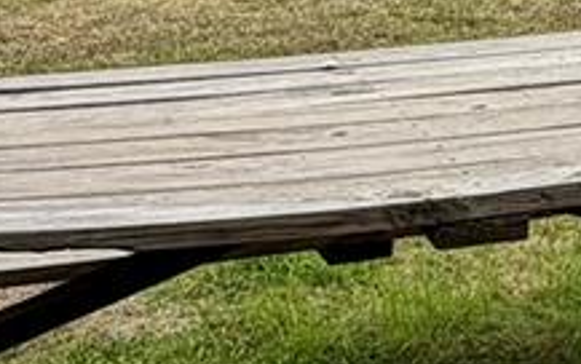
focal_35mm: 105
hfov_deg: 18.7
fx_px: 1664
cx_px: 712
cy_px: -131
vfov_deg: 12.1
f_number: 2.2
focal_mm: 2.22
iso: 40
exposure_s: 1/658
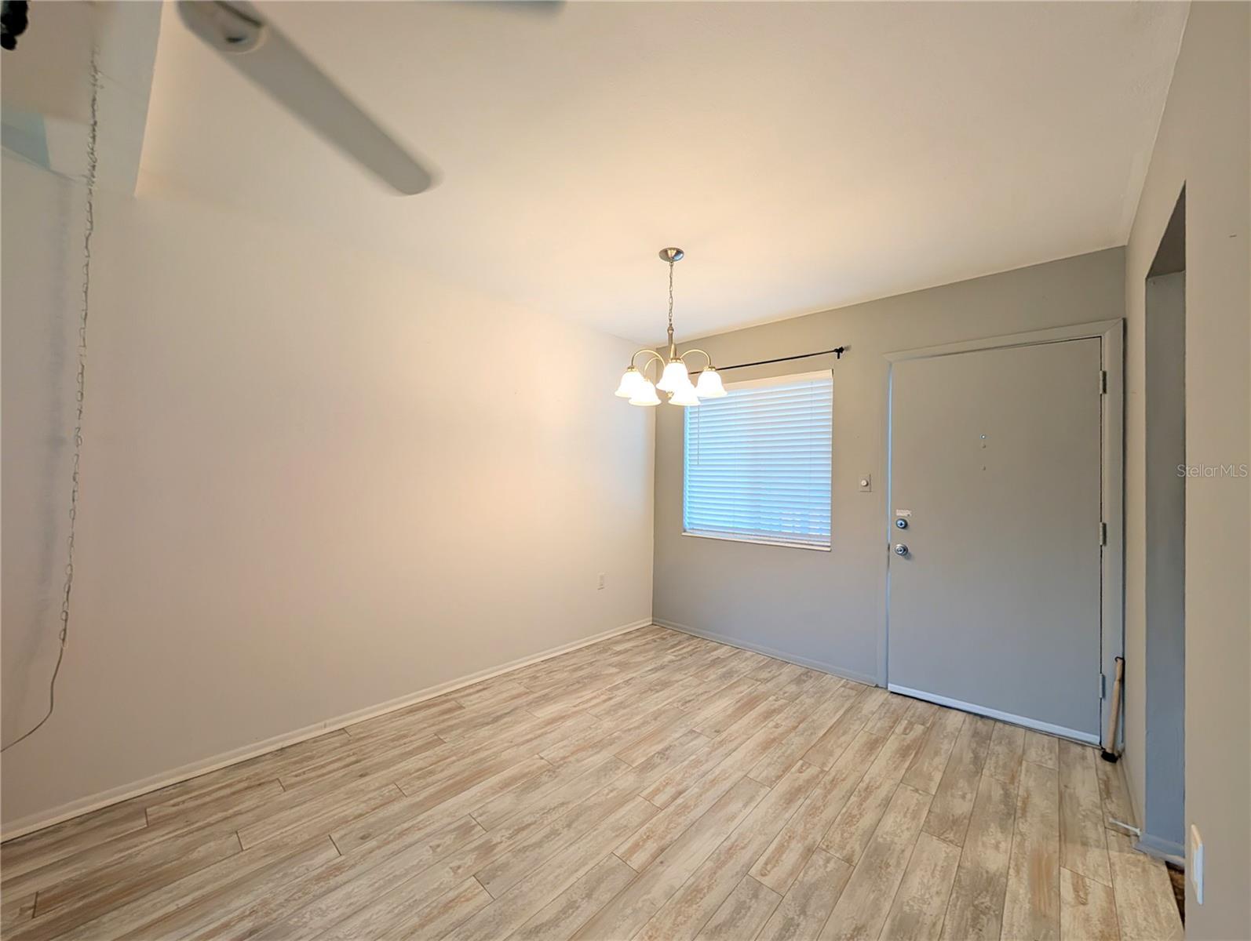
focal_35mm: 12
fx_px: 434
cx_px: 626
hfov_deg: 110.5
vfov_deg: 94.6
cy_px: 470
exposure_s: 1/120
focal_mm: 2.02
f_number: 1.7
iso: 72
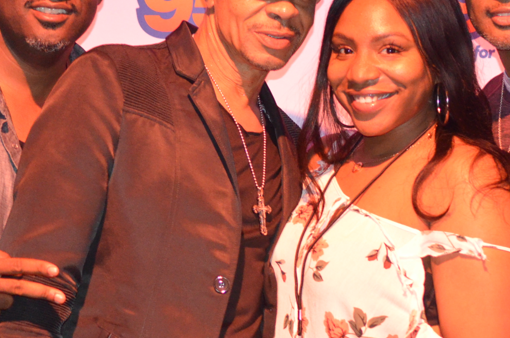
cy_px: 111
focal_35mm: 121
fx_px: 1713
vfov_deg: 11.2
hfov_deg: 16.9
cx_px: 295
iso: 2200
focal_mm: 35
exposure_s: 1/60
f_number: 2.8
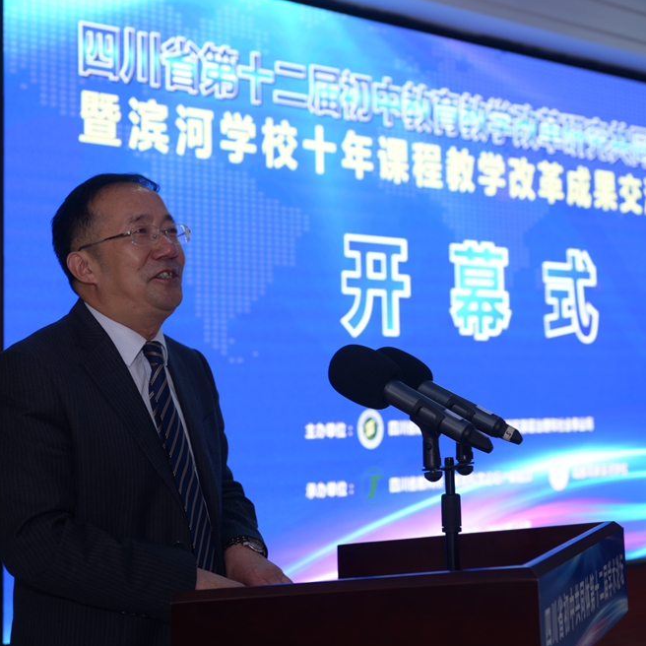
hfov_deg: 30.0
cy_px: 326
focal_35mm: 57
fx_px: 1203
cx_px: 325
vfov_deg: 30.0
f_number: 3.2
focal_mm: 44
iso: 160
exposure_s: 1/100
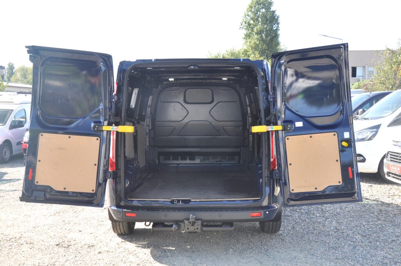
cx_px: 200
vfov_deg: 34.1
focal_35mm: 39
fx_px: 434
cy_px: 133
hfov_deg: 49.6
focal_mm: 26
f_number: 7.1
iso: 500
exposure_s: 1/200
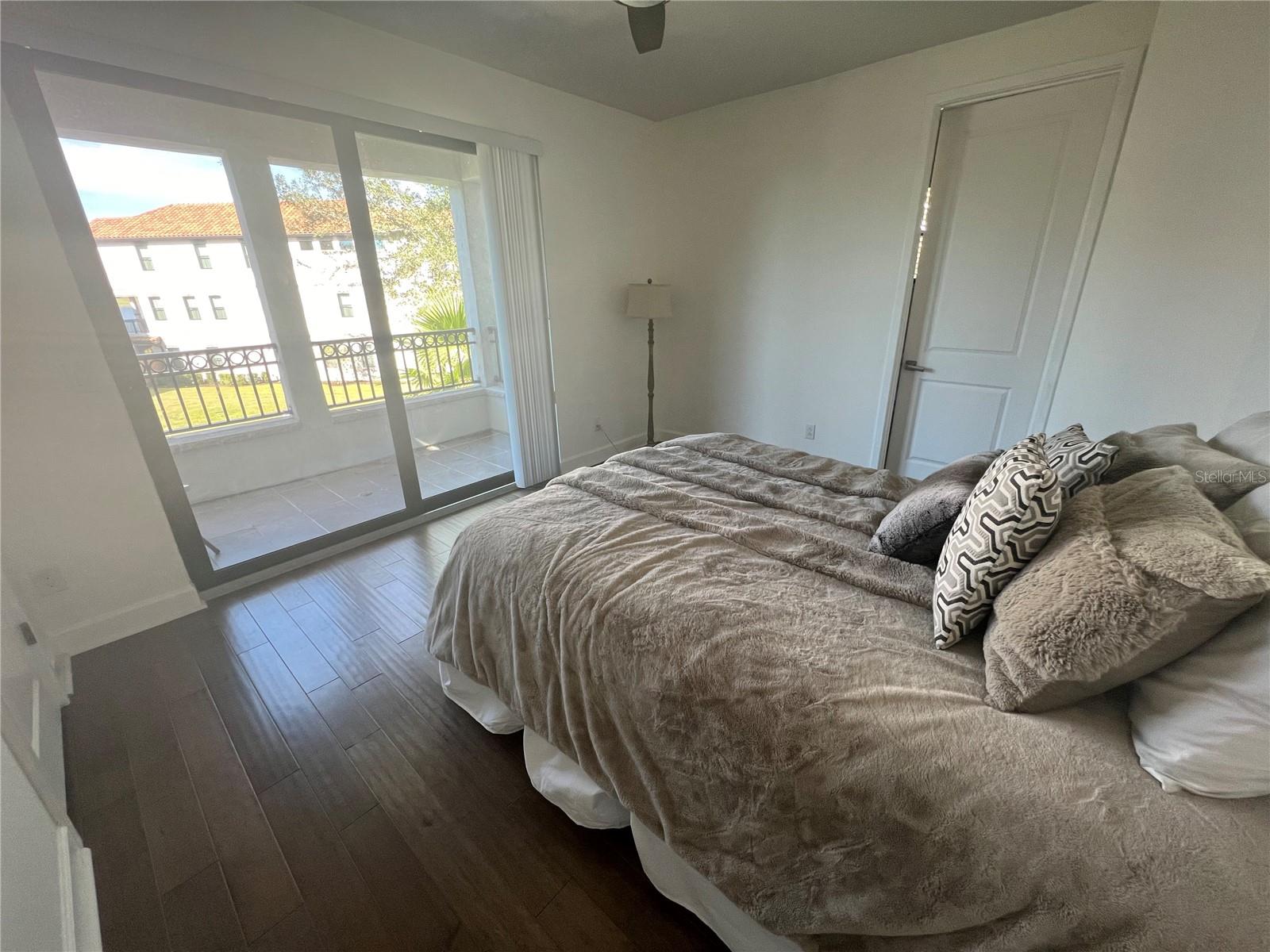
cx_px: 635
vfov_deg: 89.9
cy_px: 476
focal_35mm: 13
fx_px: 477
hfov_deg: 106.2
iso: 160
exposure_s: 1/120
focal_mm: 1.57
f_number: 1.8
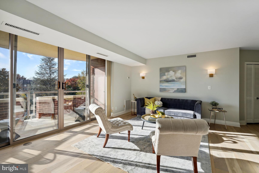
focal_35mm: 16
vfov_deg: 72.1
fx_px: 119
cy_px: 86
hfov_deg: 95.0
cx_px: 130
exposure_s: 1/160
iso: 200
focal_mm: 16.5
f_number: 8
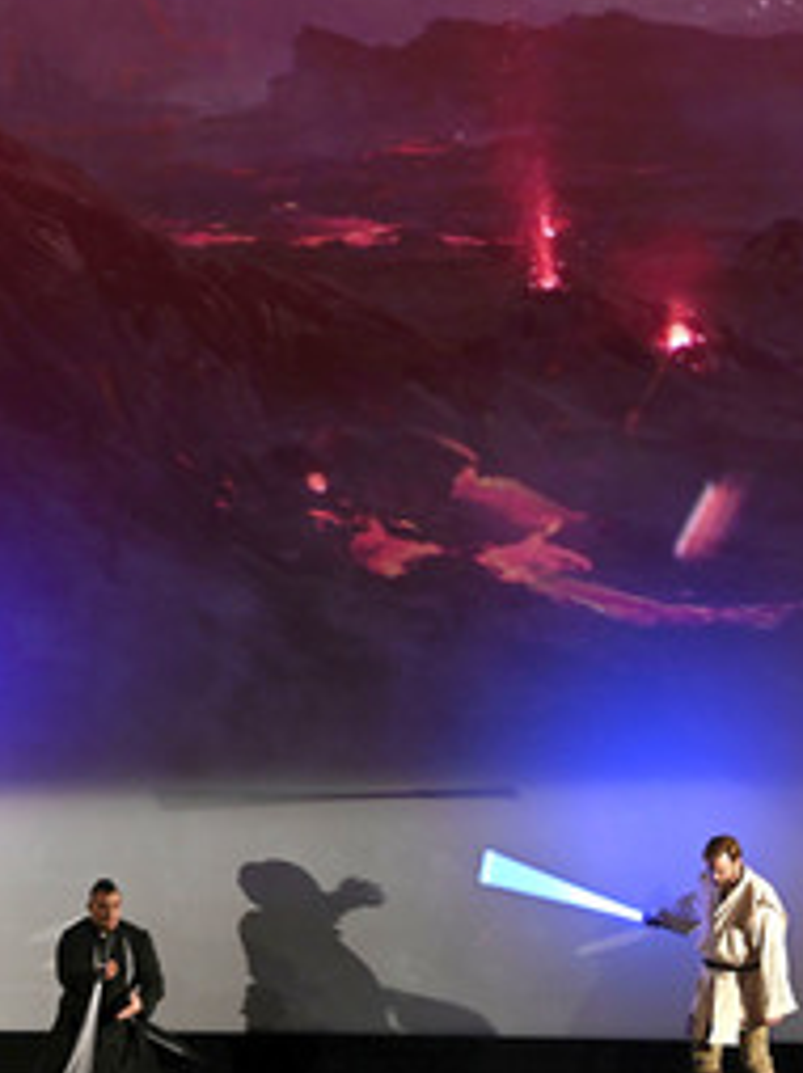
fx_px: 4554
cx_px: 306
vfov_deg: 13.4
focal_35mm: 147
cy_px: 600
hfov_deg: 10.1
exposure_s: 1/60
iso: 3200
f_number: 6.3
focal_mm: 86
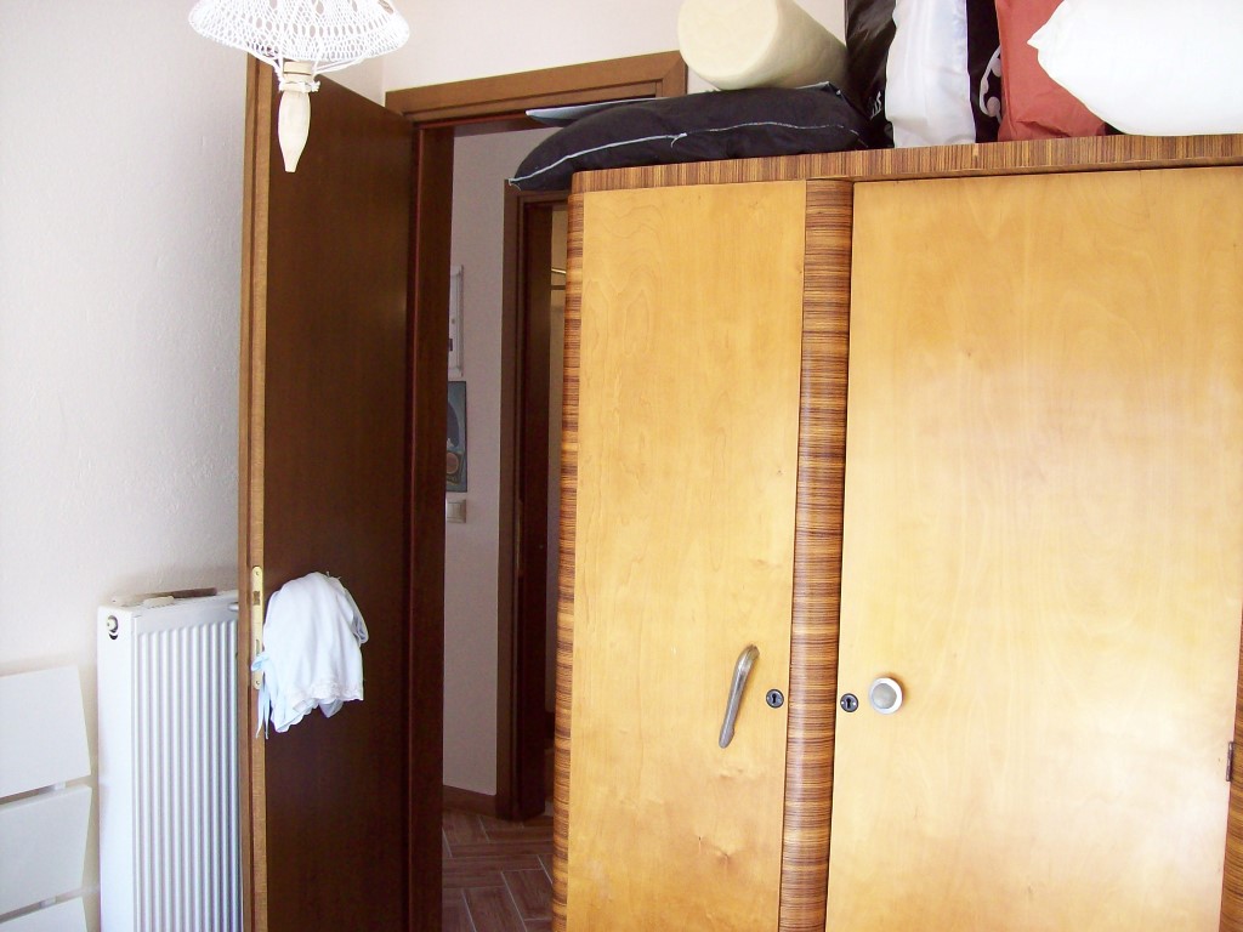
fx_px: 1293
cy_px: 466
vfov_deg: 39.7
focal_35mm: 36
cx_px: 622
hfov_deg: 51.4
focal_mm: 6
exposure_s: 1/117
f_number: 2.7
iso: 200
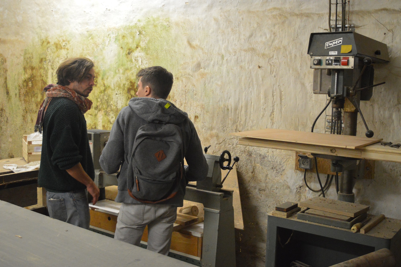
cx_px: 200
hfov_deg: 48.0
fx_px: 451
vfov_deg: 32.9
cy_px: 134
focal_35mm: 40
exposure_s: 1/160
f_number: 4
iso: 3200
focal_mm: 27
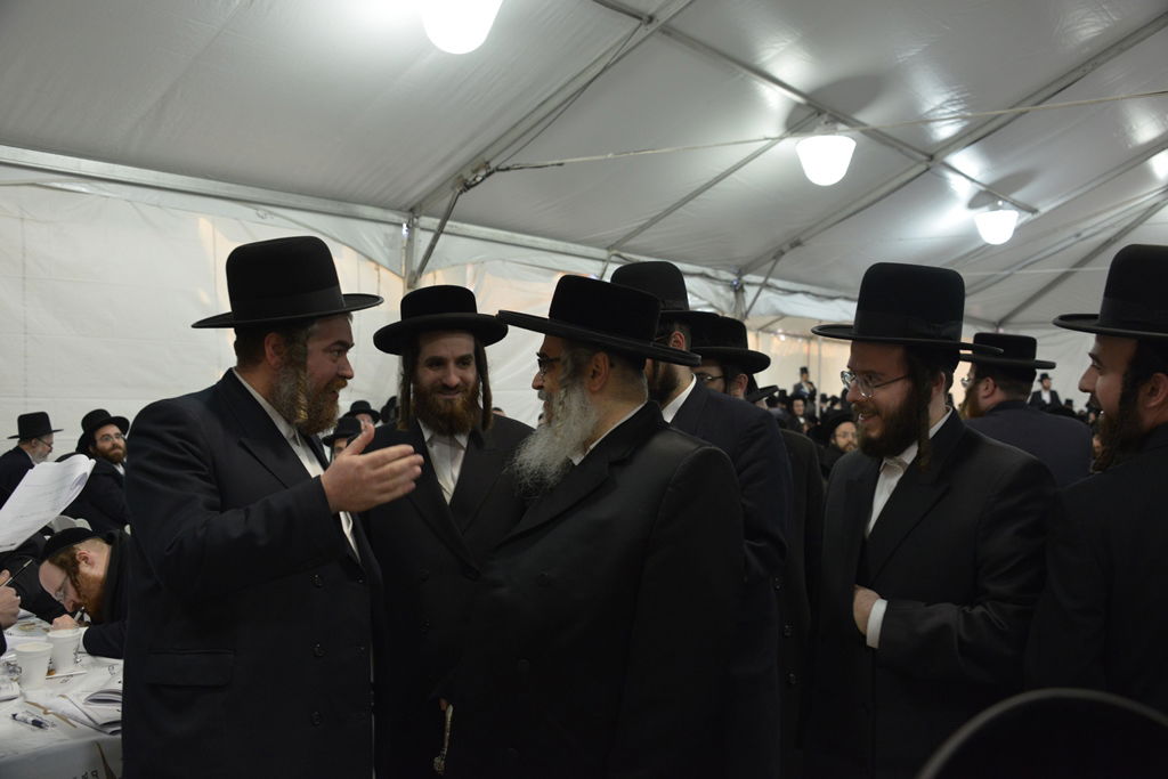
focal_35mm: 32
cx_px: 584
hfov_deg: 58.7
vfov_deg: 41.1
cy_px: 390
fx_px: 1038
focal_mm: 32
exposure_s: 1/100
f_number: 5.6
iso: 2000
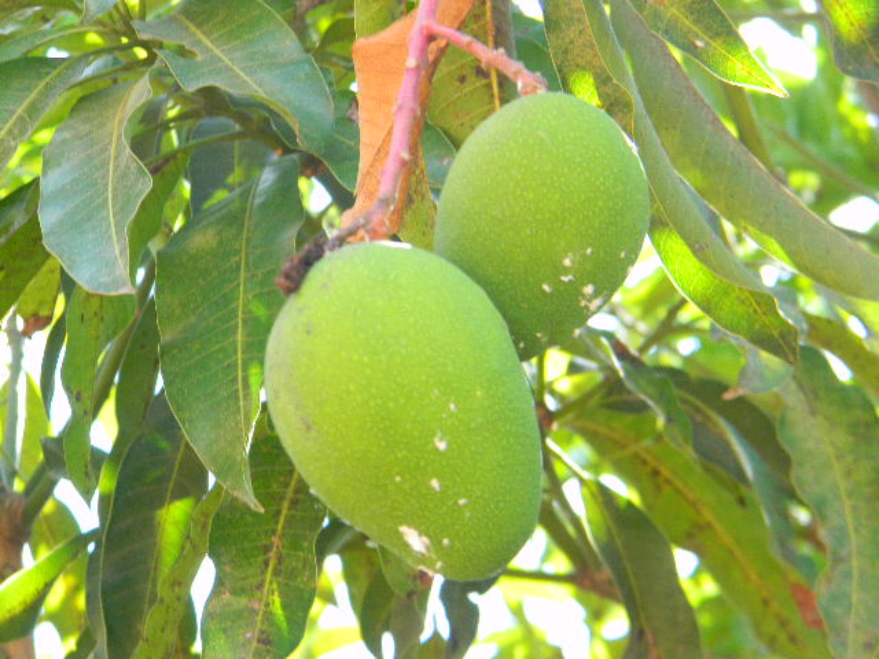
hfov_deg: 18.7
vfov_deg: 14.1
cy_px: 330
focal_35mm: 105
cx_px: 440
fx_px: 2666
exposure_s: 1/124
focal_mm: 19
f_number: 4.7
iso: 270
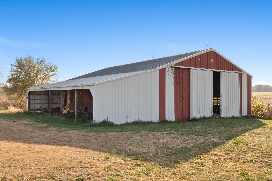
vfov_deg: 43.6
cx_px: 136
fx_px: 227
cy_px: 90
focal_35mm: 30
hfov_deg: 61.9
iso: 400
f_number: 8
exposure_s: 1/500
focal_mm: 15
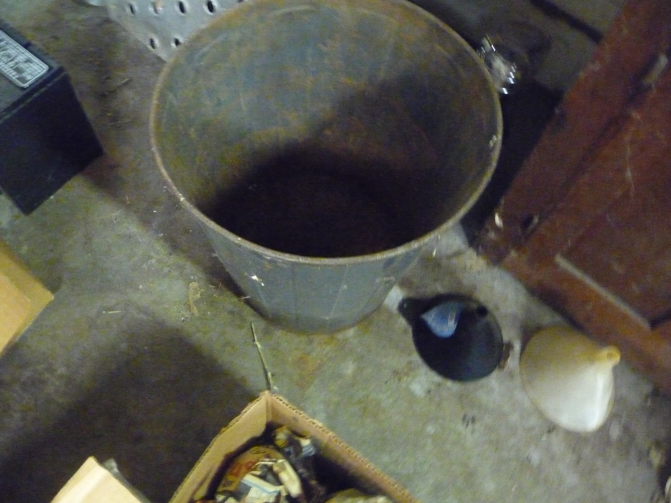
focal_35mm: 29
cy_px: 244
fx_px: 562
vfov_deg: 48.2
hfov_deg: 61.6
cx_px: 324
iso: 1600
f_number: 3.3
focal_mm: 4.7
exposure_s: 1/10
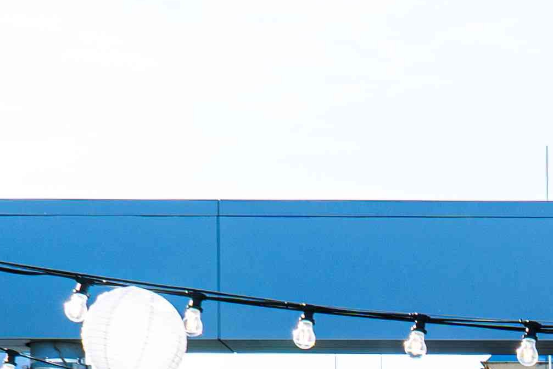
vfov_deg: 7.7
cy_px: 899
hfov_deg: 11.9
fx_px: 2534
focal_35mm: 165
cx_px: 803
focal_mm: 28
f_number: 8
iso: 100
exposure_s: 1/100
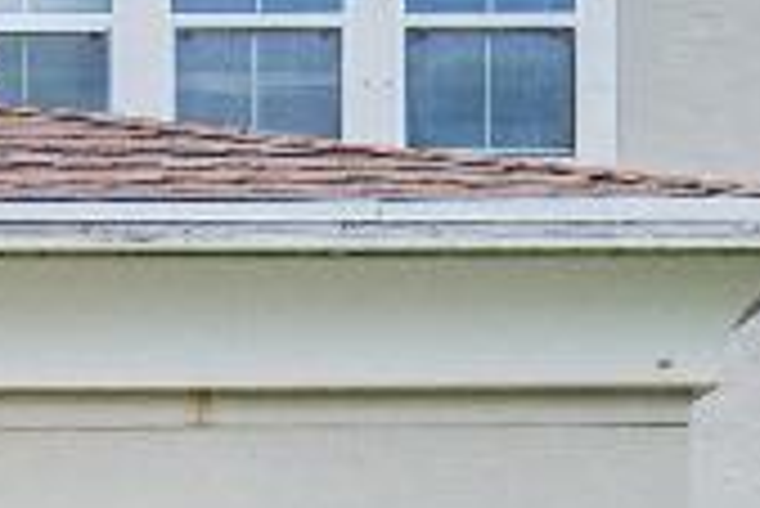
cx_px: -679
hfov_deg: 8.1
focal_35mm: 245
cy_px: 710
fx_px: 5177
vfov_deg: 5.6
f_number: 7.1
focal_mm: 24
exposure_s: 1/1800
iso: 1250
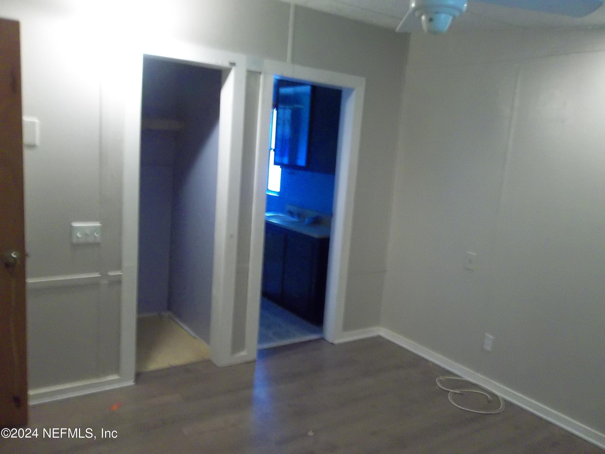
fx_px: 472
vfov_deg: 51.4
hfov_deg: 65.3
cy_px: 227
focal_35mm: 27
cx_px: 302
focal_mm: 4.9
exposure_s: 1/8
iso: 320
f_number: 3.5
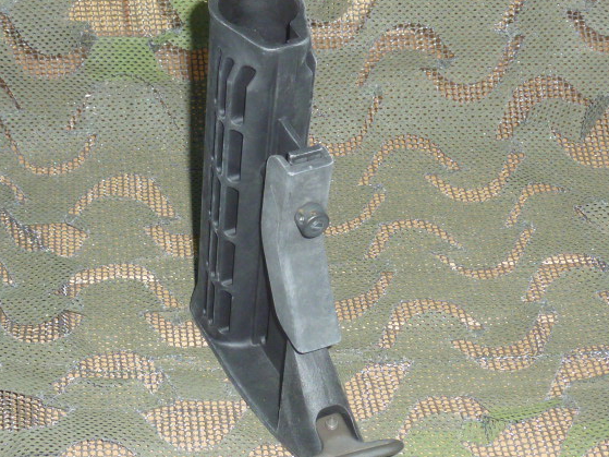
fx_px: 1530
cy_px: 238
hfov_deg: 22.5
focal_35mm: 87
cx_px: 276
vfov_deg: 17.0
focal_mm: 6.9
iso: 160
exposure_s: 1/30
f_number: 3.7
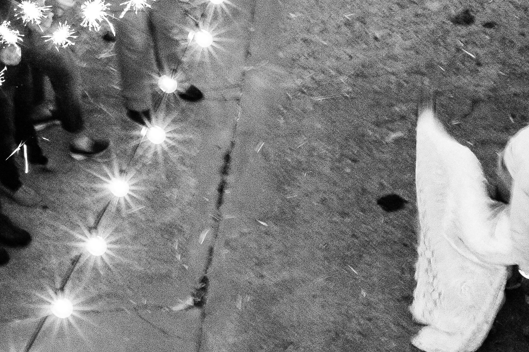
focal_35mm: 115
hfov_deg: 17.4
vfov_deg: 11.9
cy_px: 203
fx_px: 1689
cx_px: 528
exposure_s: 1/6
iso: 2500
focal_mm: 35
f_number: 10
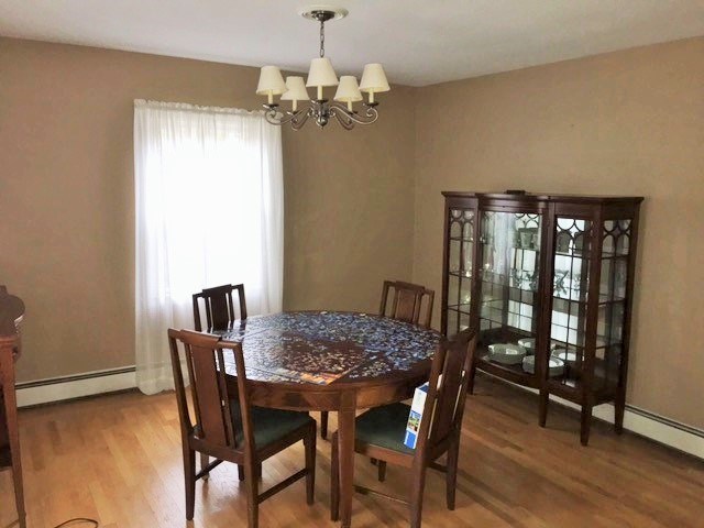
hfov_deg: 61.7
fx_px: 590
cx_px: 352
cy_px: 264
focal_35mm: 29
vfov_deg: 48.2
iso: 160
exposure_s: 1/16
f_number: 2.2
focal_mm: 4.15
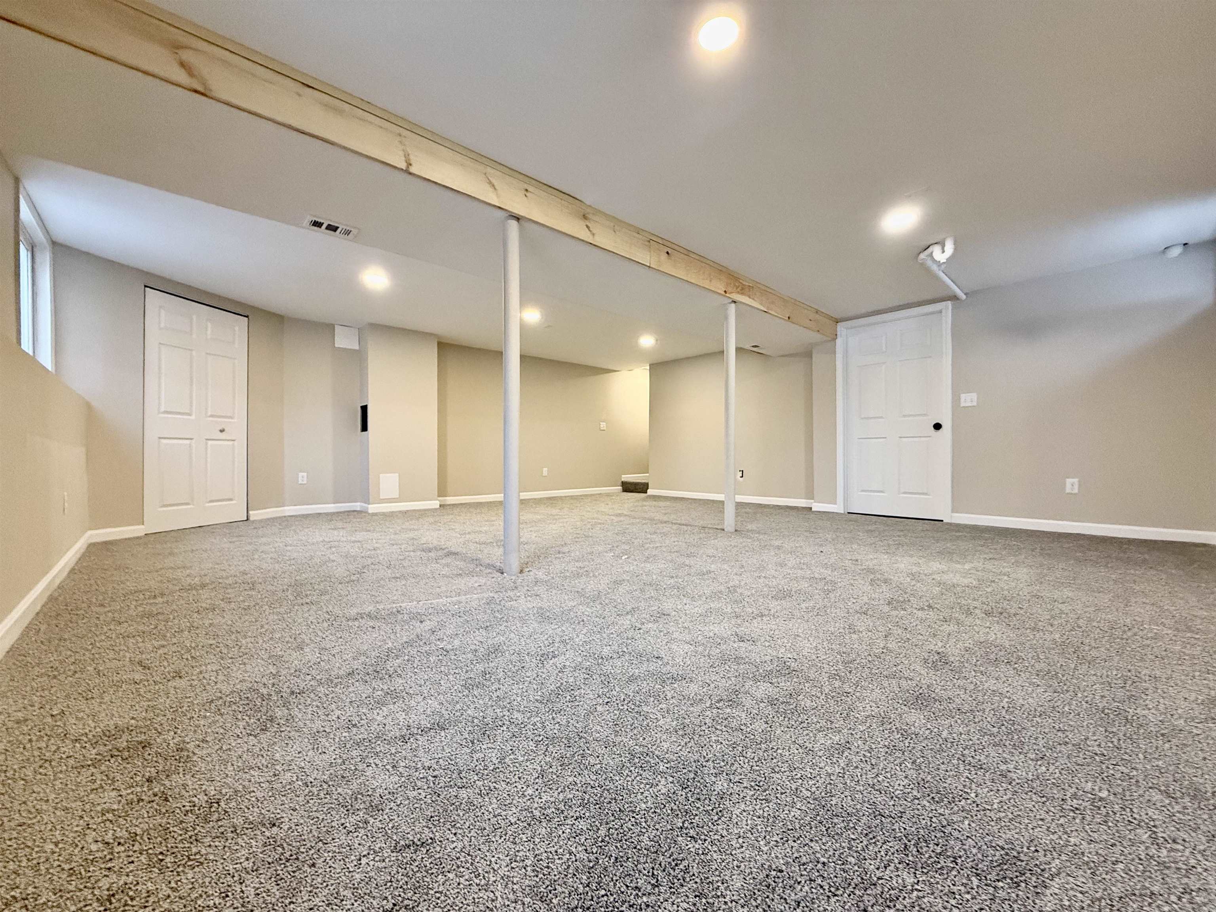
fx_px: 492
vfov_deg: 85.7
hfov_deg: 102.1
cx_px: 608
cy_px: 456
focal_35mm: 14
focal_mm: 2.22
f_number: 2.2
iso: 500
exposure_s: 1/120
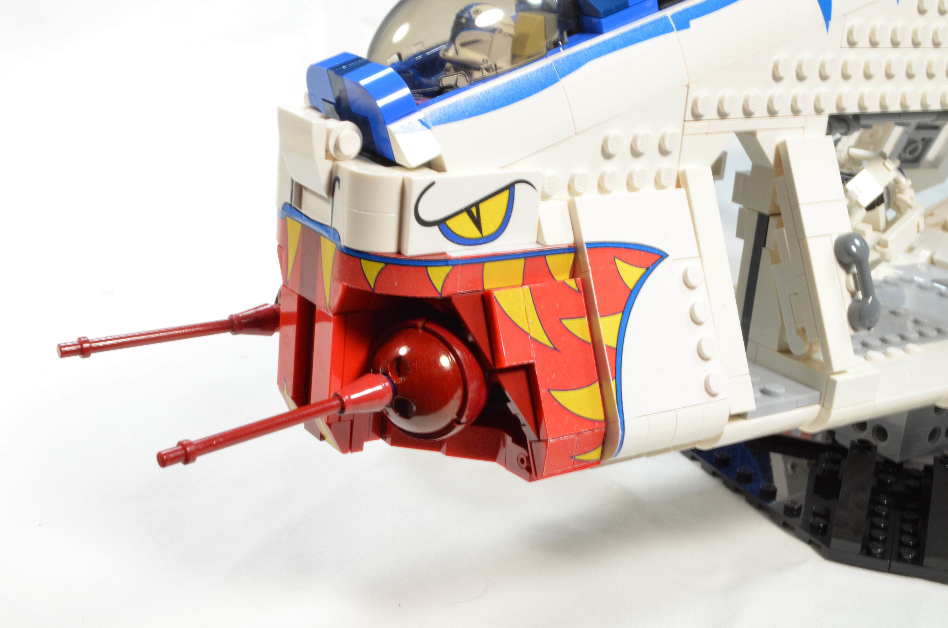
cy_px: 314
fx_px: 1380
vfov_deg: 25.6
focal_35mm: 52
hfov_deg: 37.9
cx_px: 474
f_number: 20
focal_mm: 35
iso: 400
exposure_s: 1/3
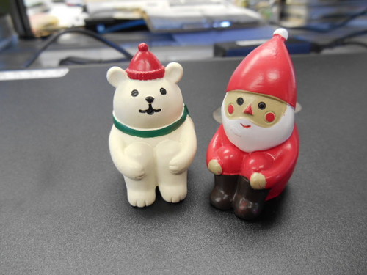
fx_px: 276
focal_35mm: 26
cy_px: 138
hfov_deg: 67.3
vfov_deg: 53.1
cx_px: 184
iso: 160
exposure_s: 1/30
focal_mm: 4.7
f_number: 3.4
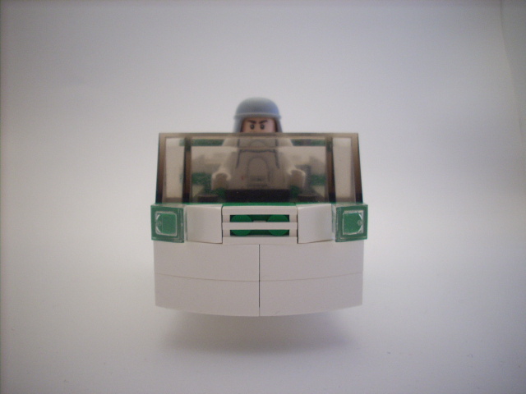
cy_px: 197
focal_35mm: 37
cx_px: 263
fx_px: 562
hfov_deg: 50.1
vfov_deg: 38.7
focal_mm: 6.2
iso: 113
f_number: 2.8
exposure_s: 1/30
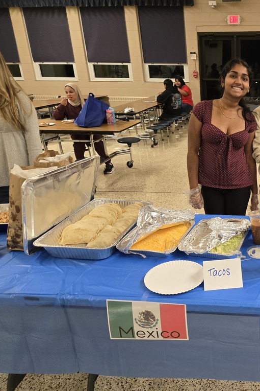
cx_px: 248
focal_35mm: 32
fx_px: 347
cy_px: 196
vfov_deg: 58.7
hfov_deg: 37.5
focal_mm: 5.4
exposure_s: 1/120
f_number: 1.8
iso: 320
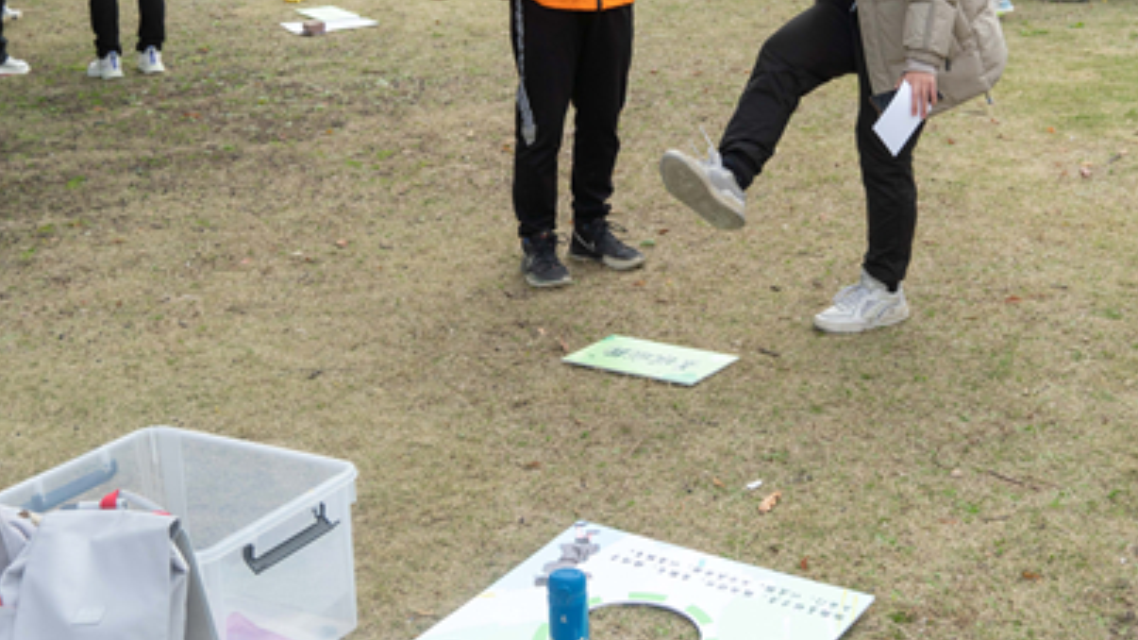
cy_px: 156
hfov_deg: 34.1
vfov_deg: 19.6
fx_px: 1840
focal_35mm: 61
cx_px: 739
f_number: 4.5
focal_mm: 26
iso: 100
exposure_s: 1/500
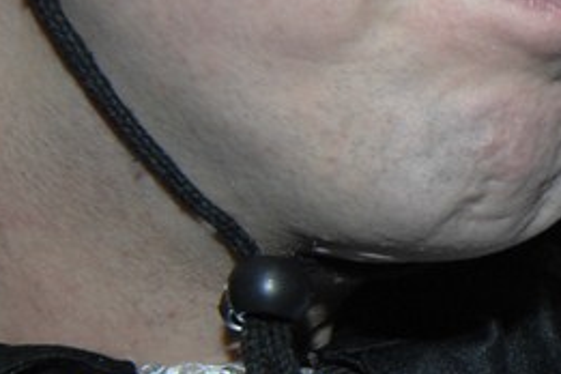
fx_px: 2665
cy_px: 262
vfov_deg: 8.0
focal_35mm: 171
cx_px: 1175
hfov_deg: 10.8
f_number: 5.6
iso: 250
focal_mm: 22
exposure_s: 1/125
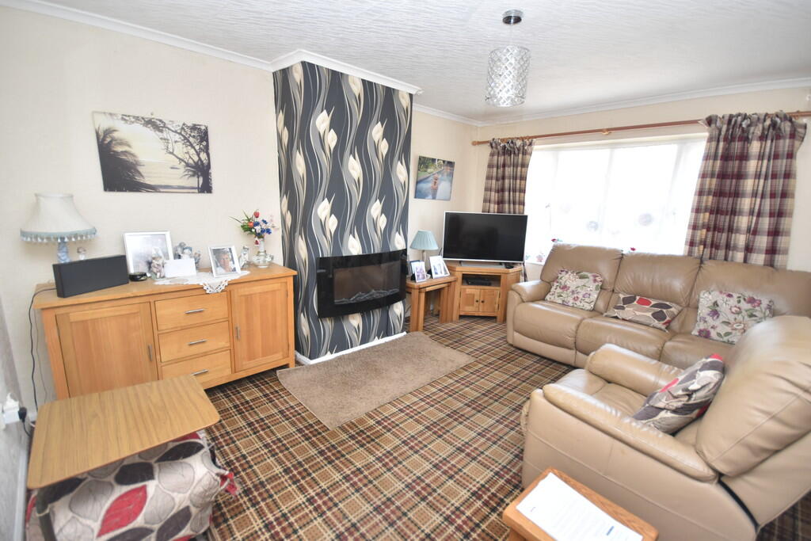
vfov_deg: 77.3
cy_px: 270
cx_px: 406
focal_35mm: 15
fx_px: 338
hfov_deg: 100.4
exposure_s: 1/125
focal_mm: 10
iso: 800
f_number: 4
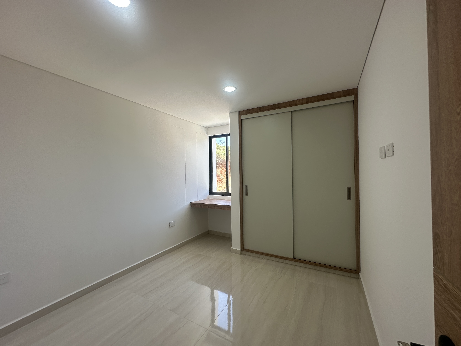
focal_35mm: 14
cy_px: 173
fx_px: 186
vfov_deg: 85.7
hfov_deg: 102.1
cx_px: 230
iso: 40
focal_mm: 2.22
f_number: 2.2
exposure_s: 1/173
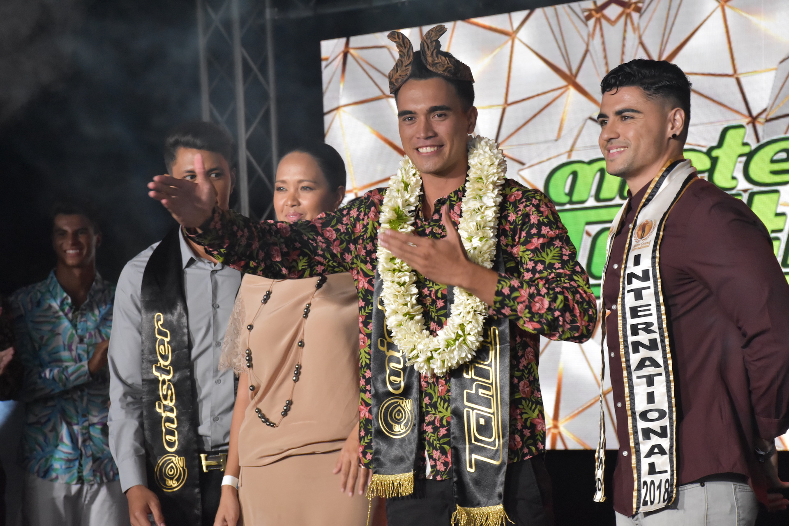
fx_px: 2630
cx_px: 394
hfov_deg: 17.1
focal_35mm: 120
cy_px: 263
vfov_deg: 11.4
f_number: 9
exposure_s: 1/320
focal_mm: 80
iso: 5000
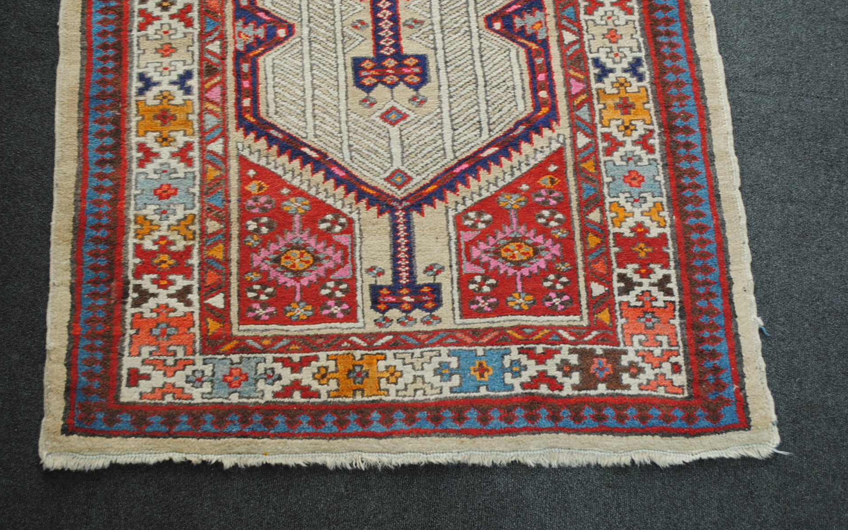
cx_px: 422
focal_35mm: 53
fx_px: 1225
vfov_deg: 24.4
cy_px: 272
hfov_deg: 38.2
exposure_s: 1/30
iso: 640
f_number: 5
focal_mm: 34
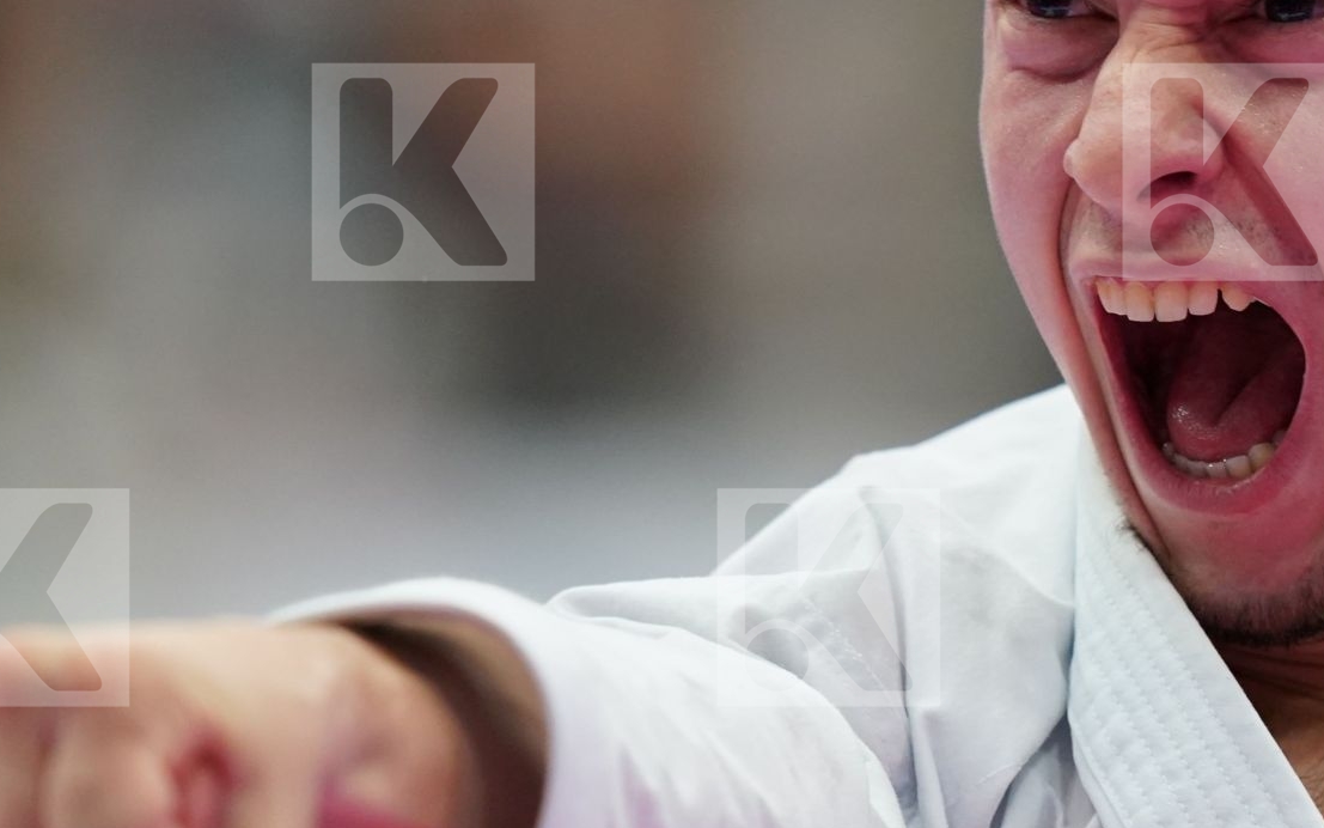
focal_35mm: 994
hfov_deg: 2.1
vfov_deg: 1.3
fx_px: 35869
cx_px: 829
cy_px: 172
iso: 2500
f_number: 2.8
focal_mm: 400
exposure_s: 1/500
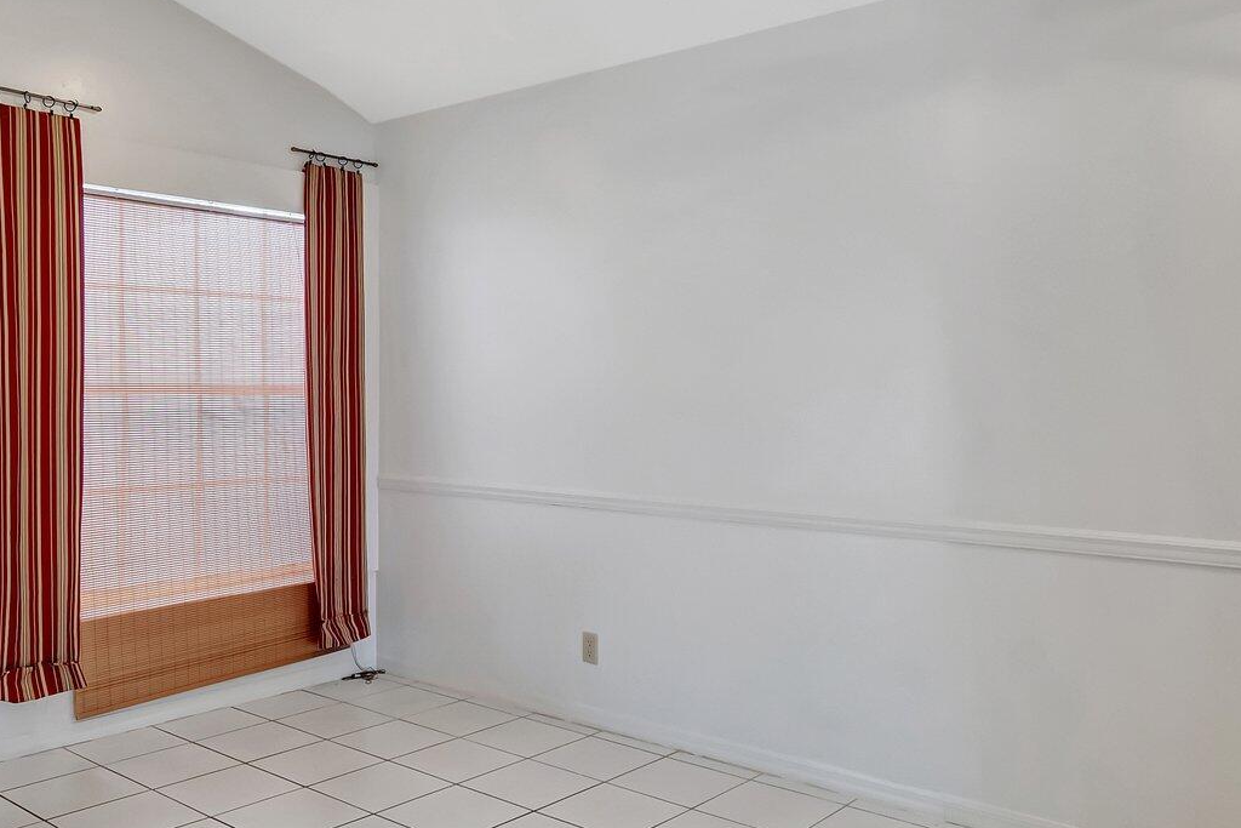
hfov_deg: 61.8
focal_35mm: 30
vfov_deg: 43.6
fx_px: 1034
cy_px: 386
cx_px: 555
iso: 1000
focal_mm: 10
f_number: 8
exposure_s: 1/15
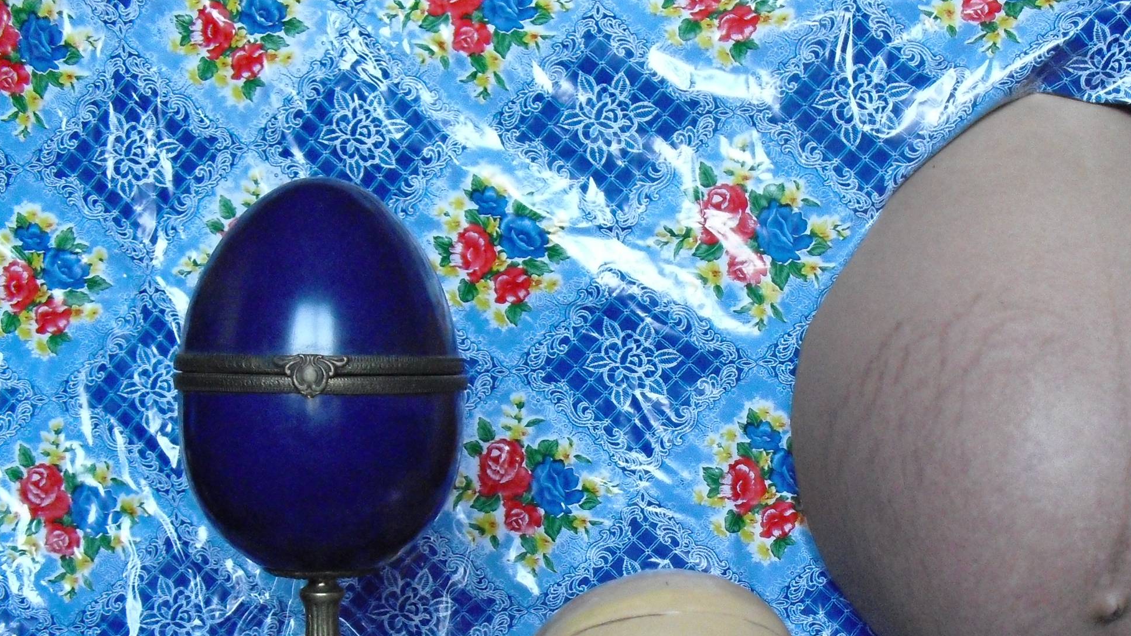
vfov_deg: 22.6
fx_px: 1559
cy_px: 552
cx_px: 688
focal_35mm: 52
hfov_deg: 39.7
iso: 800
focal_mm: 6.3
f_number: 3.1
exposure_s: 1/125
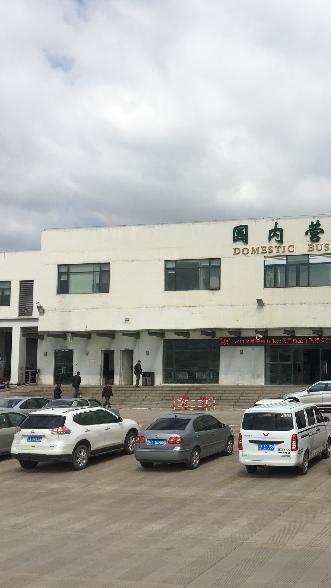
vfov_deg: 47.4
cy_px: 297
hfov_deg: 26.1
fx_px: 671
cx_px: 339
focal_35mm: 43
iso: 25
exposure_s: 1/2262
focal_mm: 4.15
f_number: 2.2
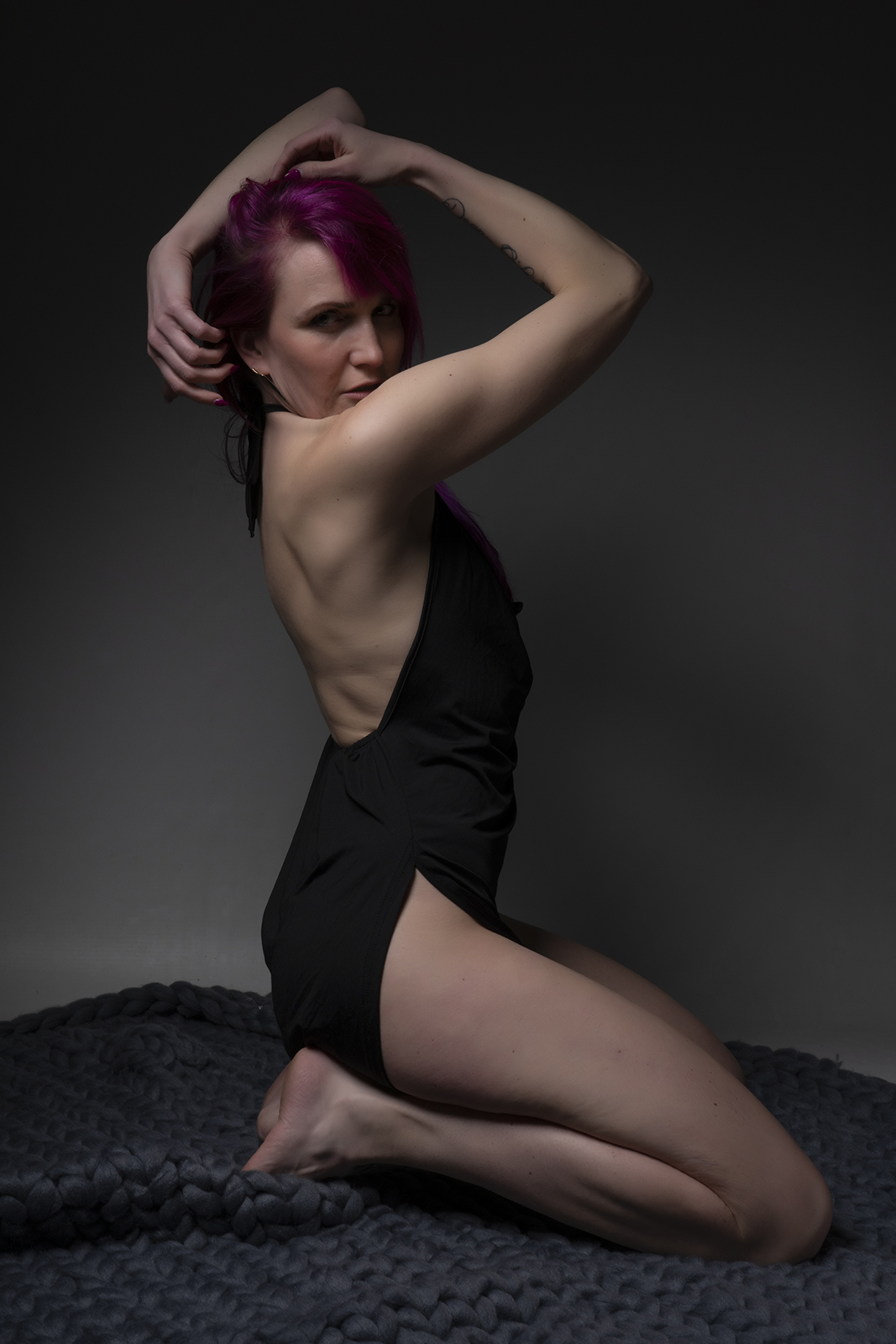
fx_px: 1717
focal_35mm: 46
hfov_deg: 29.2
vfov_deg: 42.7
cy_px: 672
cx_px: 448
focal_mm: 46
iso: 200
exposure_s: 1/200
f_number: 16
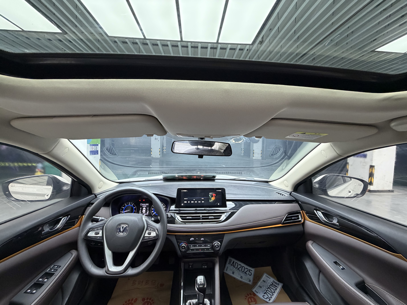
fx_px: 165
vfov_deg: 85.7
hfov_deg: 102.1
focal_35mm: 14
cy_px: 152
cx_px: 204
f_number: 2.2
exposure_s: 1/90
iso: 320
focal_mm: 2.22
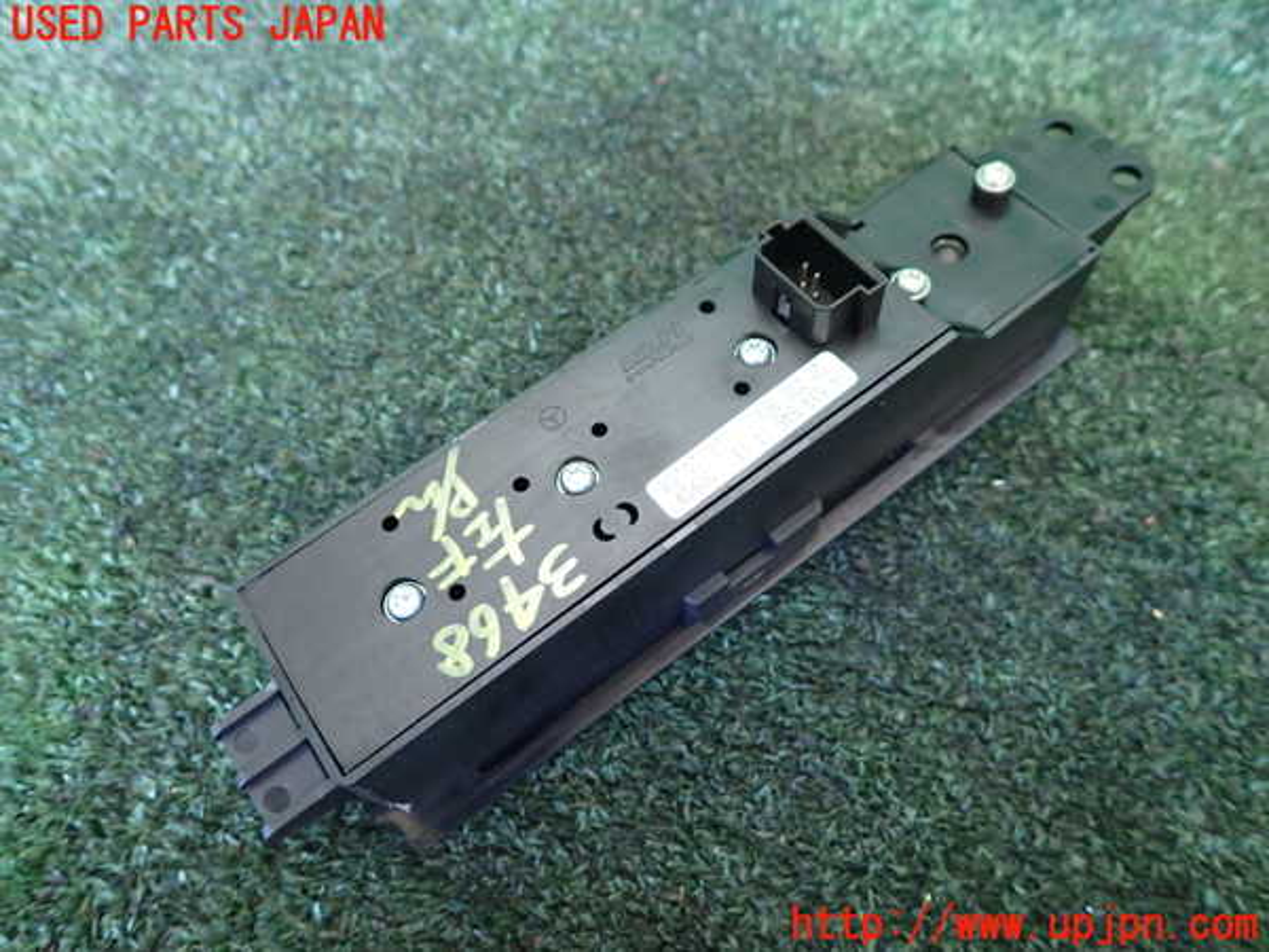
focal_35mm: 25
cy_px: 476
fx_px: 916
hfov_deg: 69.4
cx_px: 634
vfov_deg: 54.9
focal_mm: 4.5
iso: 640
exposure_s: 1/30
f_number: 2
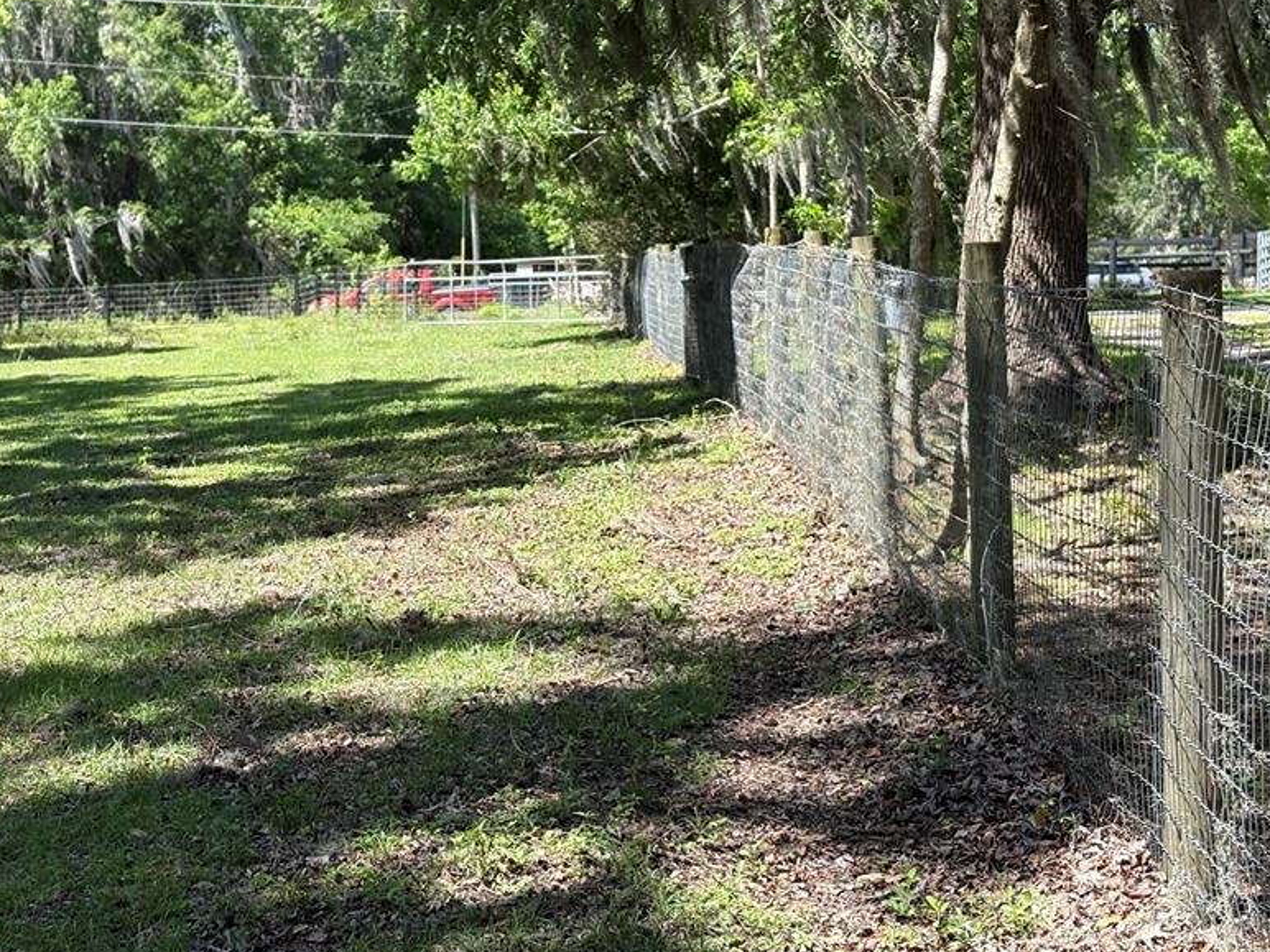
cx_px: 434
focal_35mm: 69
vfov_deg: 21.3
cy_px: 436
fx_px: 2531
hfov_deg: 28.0
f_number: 1.6
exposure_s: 1/773
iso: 40
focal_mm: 5.96
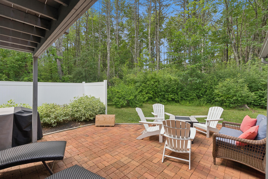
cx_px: 134
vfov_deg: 73.8
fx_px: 119
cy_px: 90
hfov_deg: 96.7
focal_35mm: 16
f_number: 7.1
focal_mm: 16
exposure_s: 1/250
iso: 320
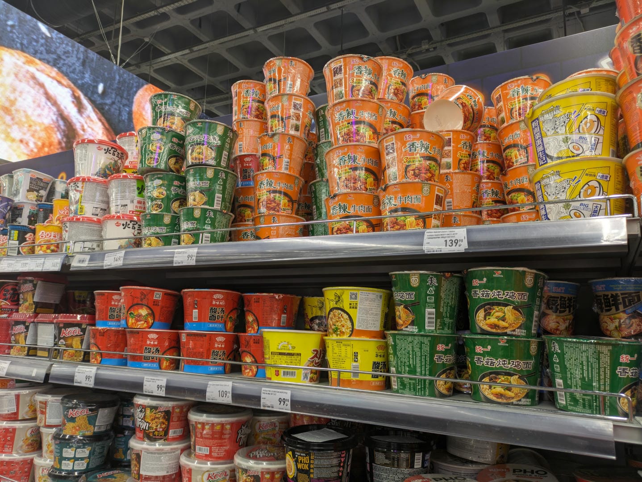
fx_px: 464
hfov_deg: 69.4
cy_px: 241
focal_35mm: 25
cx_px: 321
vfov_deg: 54.9
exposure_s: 1/100
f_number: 1.89
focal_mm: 5.43
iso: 140
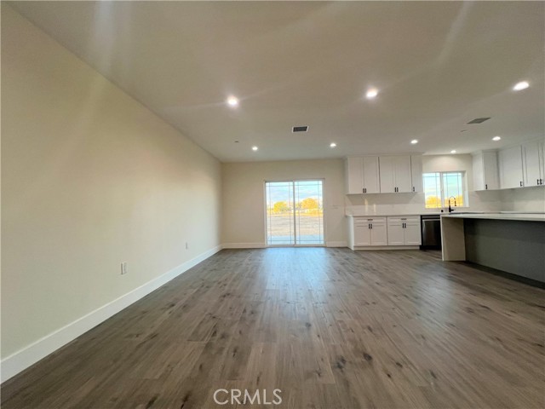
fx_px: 205
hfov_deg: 106.2
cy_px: 204
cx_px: 272
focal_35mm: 13
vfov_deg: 89.9
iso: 100
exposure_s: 1/120
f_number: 1.8
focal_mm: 1.57
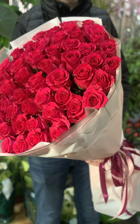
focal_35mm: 56
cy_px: 112
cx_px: 69
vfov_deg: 36.3
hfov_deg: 23.1
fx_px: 342
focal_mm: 6
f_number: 2.4
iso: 320
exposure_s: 1/60
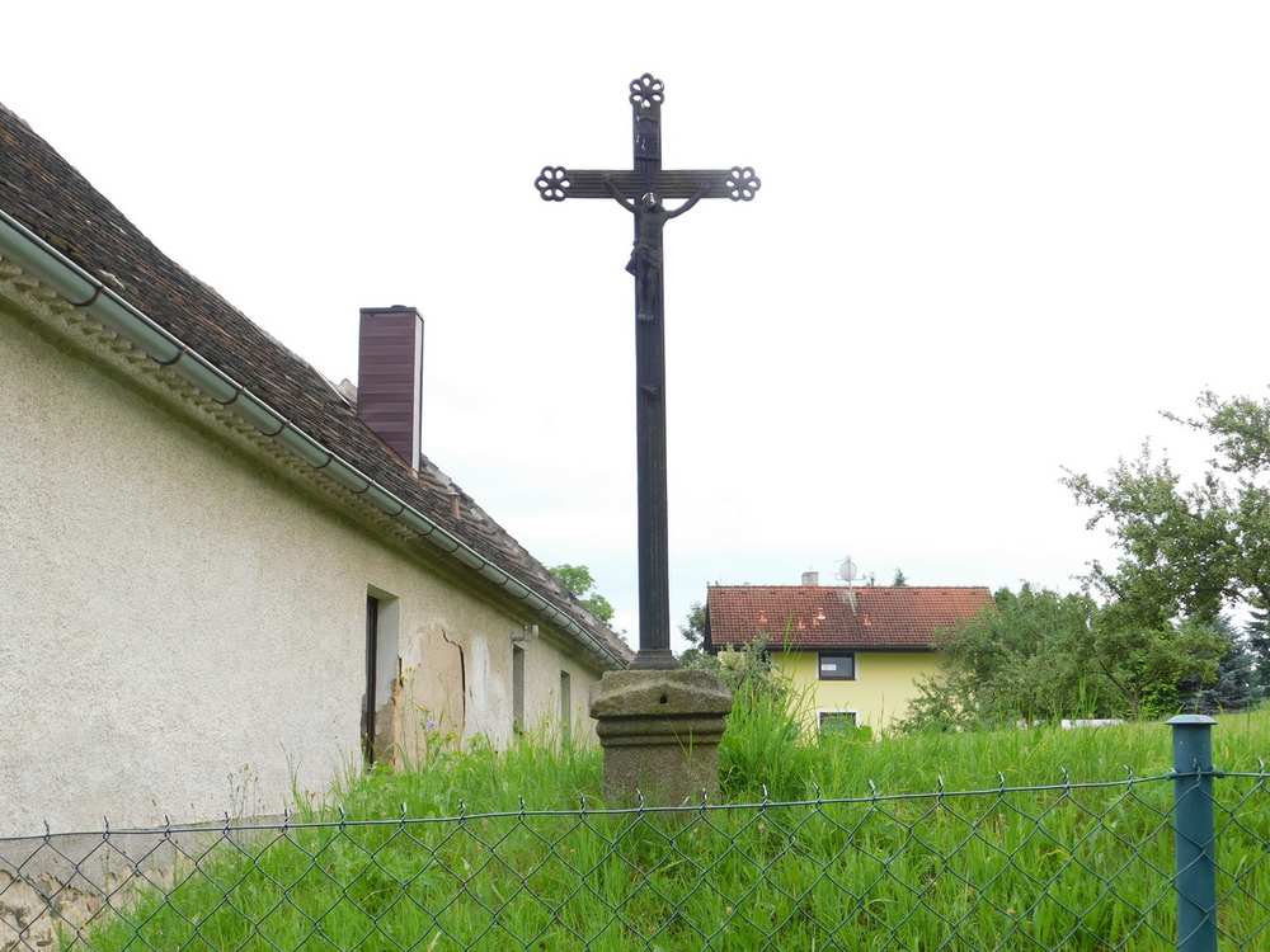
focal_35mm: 59
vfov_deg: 24.8
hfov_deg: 32.7
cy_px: 476
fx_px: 2165
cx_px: 635
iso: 125
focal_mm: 10.4
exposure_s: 1/100
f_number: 4
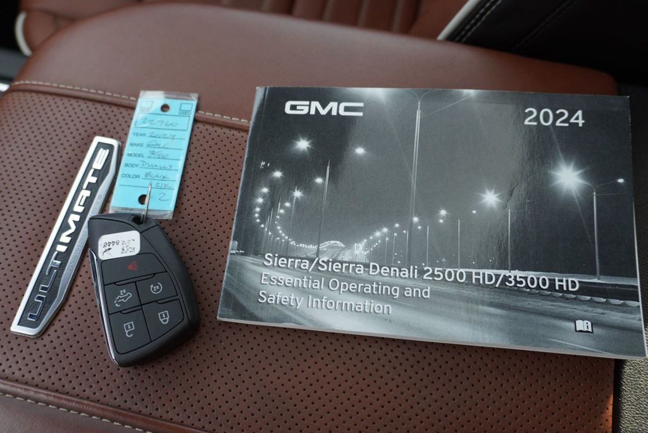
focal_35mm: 30
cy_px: 216
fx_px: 540
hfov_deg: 61.9
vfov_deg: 43.7
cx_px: 324
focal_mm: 20
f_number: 4
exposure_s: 1/60
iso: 160
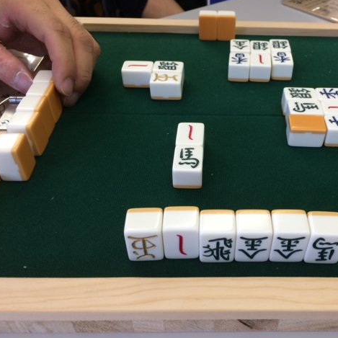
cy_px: 169
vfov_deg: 47.2
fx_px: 387
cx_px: 226
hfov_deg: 46.5
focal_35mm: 35
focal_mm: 4.15
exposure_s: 1/40
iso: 32
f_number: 2.2
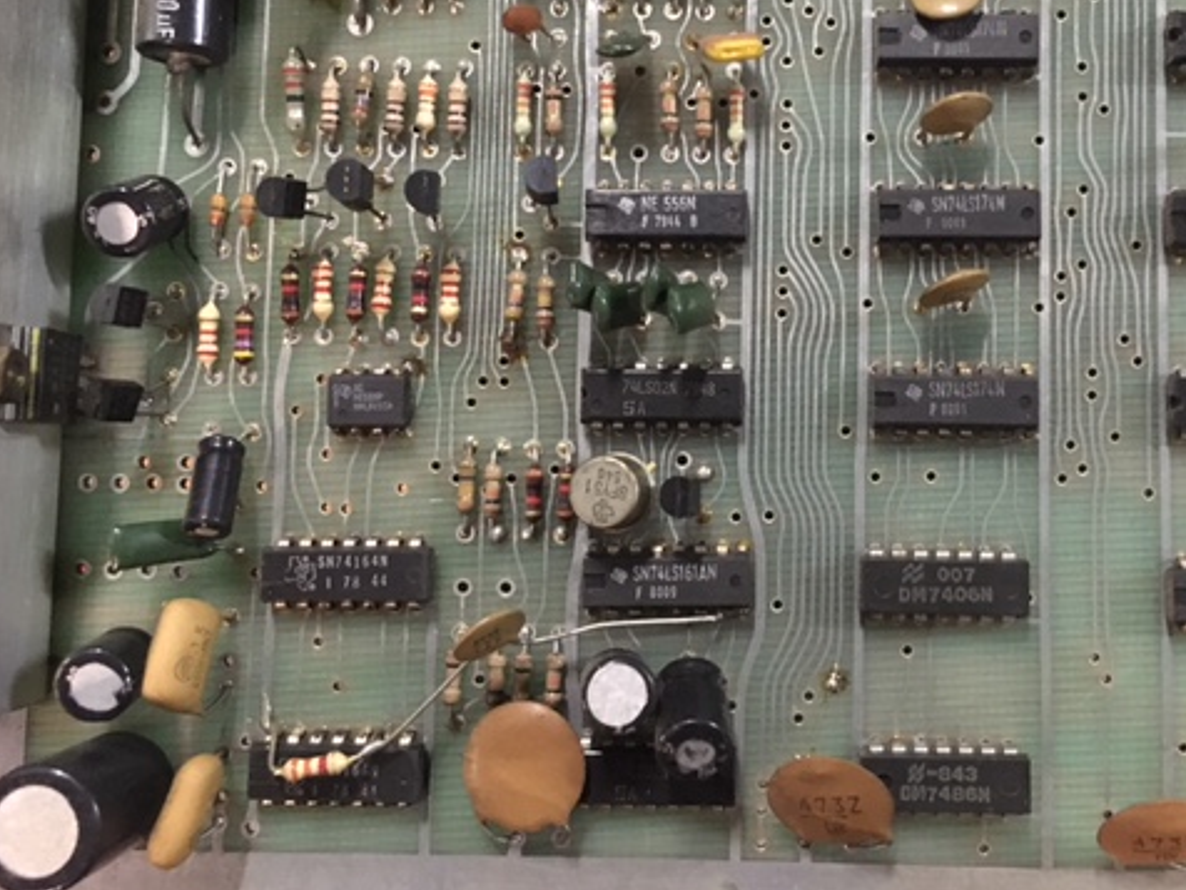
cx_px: 738
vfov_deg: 36.5
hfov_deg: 47.5
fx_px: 1336
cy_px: 314
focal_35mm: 39
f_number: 2.2
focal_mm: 4.15
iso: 500
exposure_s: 1/17
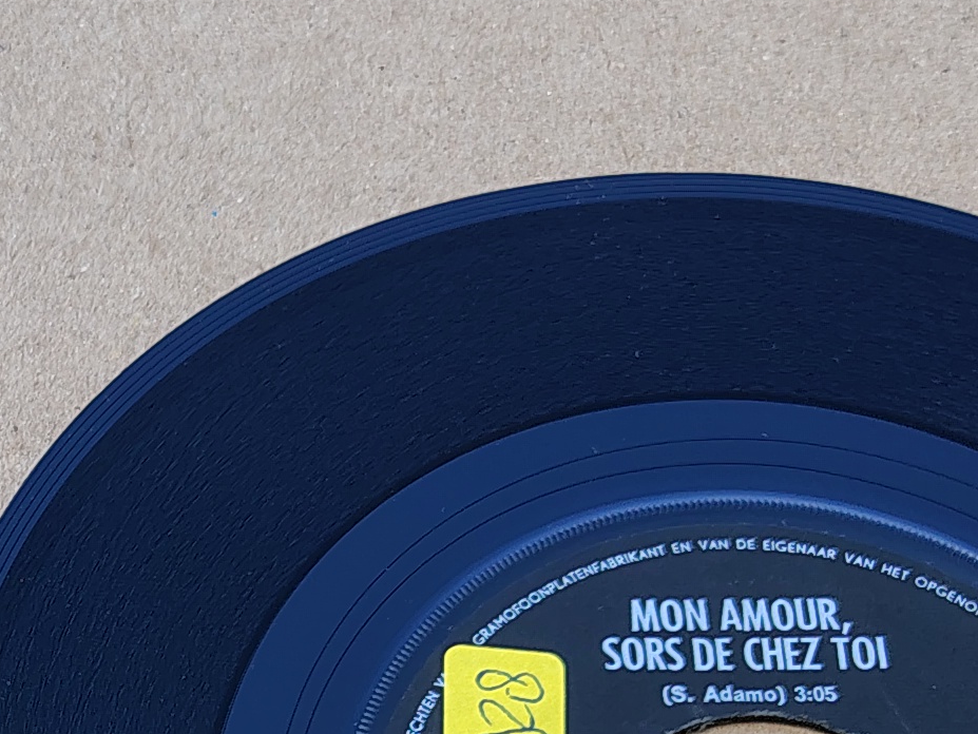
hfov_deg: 17.5
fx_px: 2996
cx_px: -271
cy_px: 980
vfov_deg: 13.4
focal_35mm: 106
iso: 100
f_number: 1.8
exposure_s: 1/551
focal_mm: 5.56
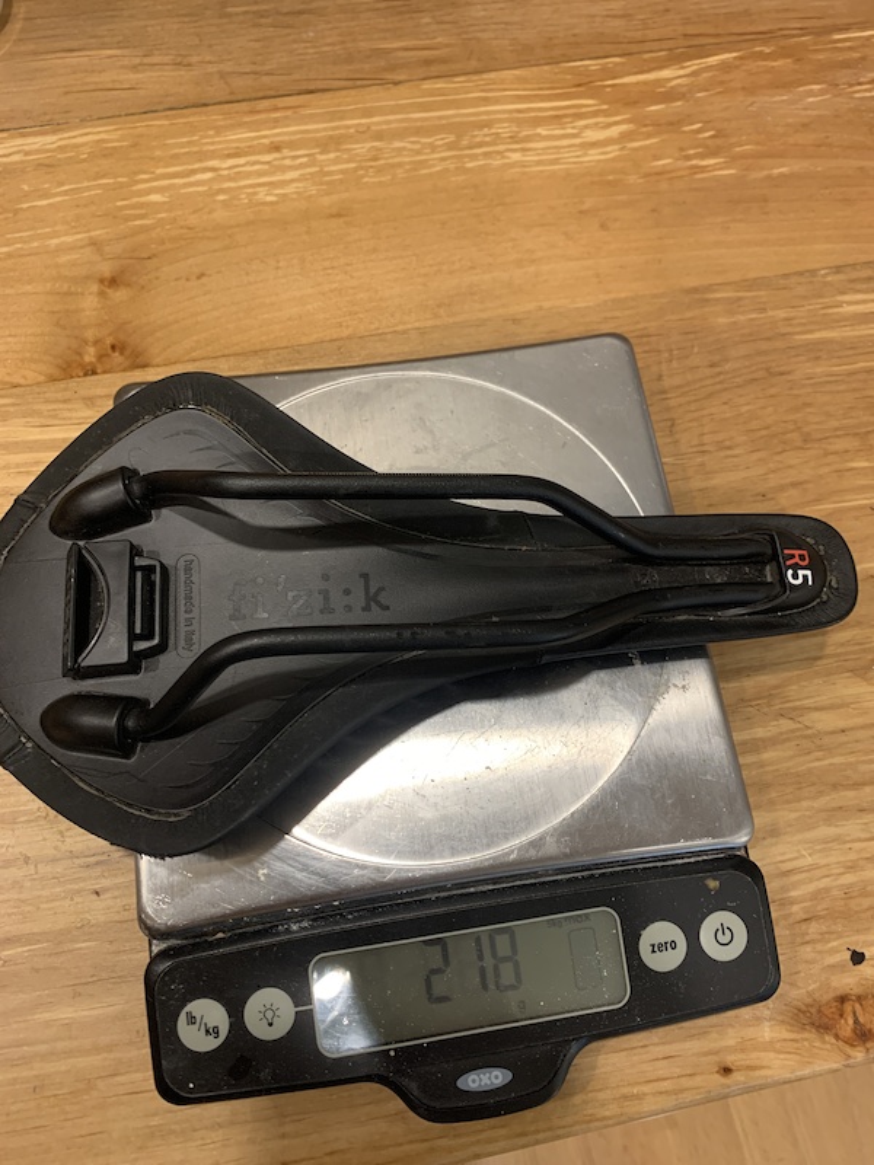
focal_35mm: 26
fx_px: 875
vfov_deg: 67.3
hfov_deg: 53.1
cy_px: 582
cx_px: 437
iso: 200
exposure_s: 1/60
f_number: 1.8
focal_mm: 4.25
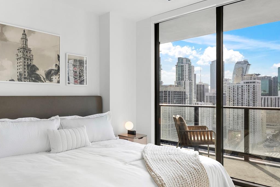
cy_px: 97
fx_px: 218
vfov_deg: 46.4
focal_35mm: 28
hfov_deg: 65.2
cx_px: 123
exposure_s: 1/160
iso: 400
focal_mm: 18
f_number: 8
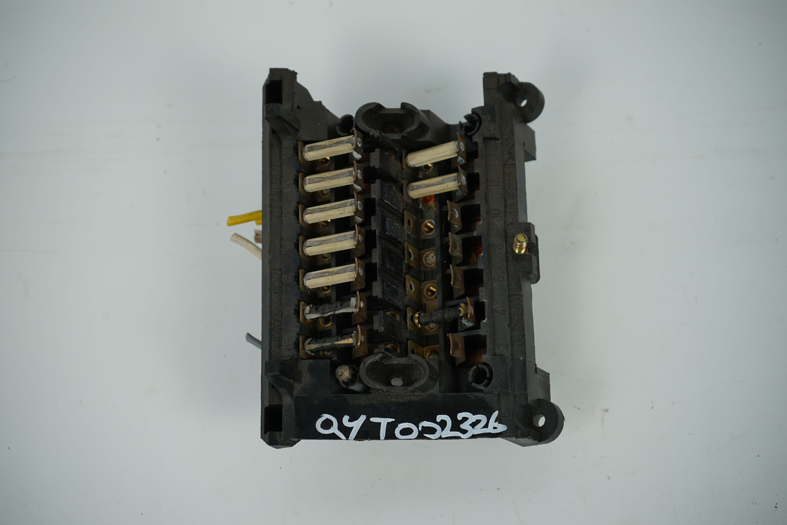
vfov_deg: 19.5
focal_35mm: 70
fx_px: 1530
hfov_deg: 28.8
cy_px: 262
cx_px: 394
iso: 200
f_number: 7.1
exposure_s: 1/200
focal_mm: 70
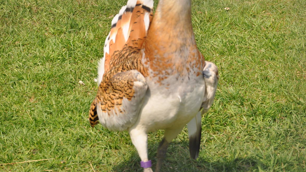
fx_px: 1474
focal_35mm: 182
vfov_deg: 6.7
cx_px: 158
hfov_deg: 11.8
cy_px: 43
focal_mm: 85
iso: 200
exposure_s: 1/400
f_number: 10
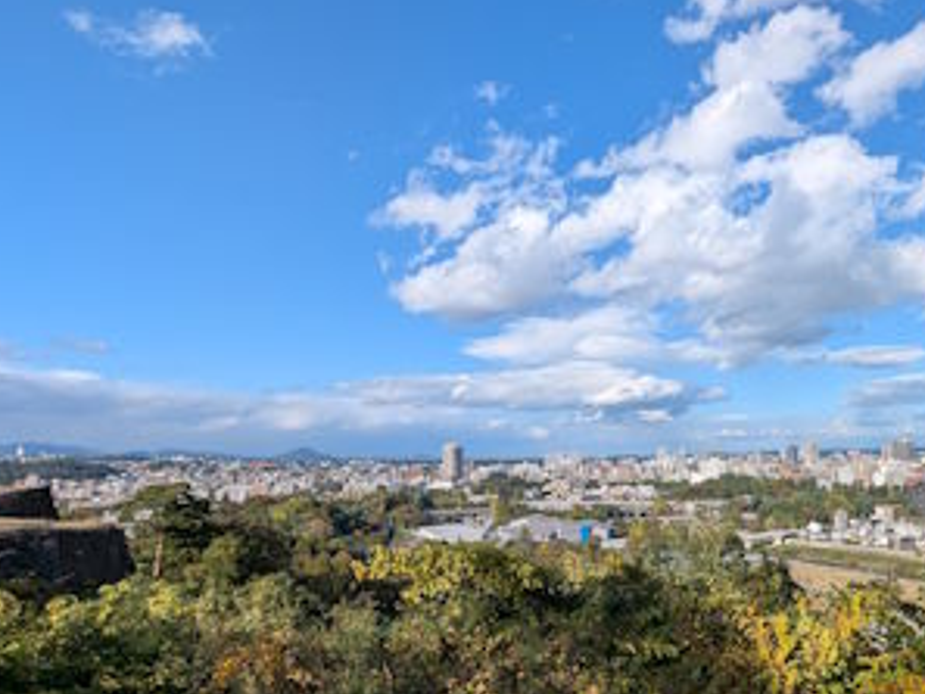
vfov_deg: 62.4
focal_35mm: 21
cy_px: 443
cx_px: 648
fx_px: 561
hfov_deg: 75.4
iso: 47
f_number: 2.2
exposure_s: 1/1497
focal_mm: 1.95
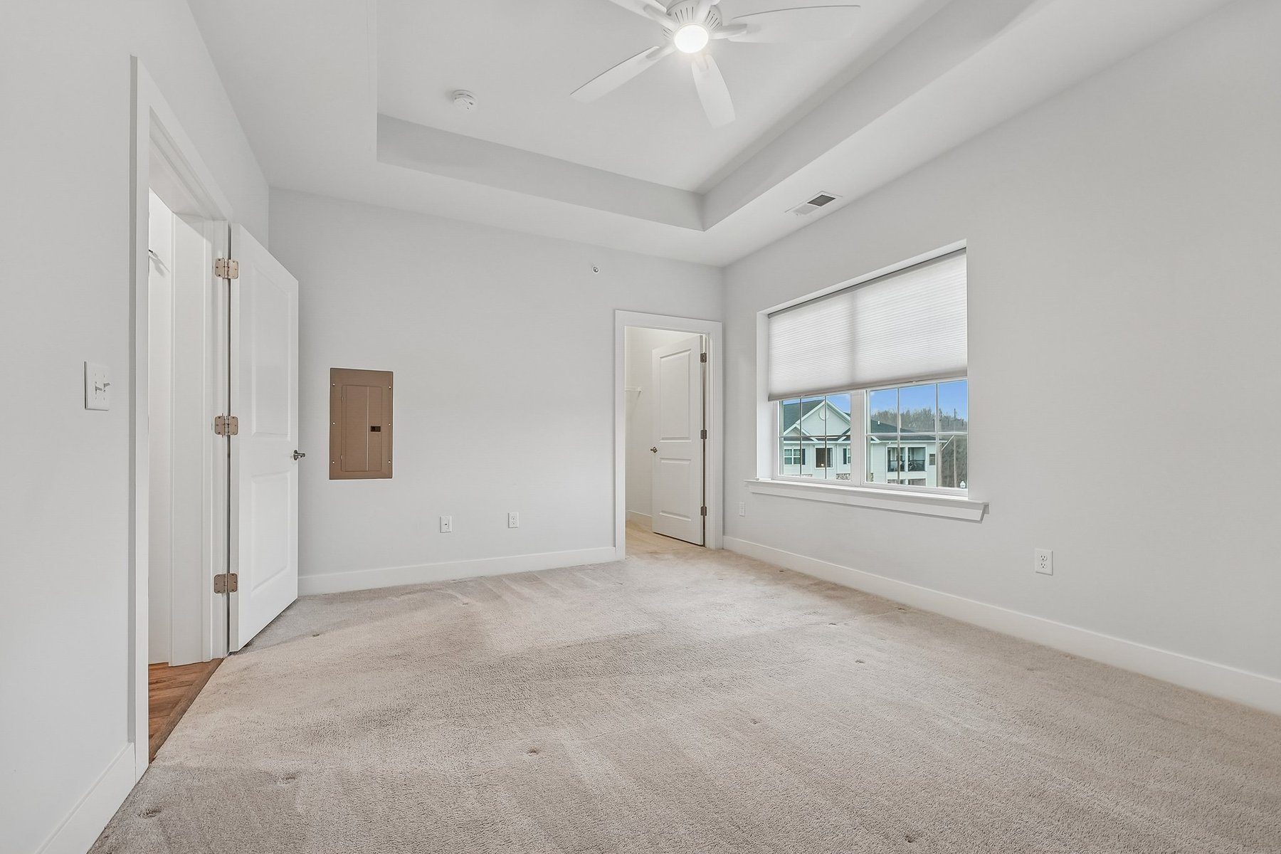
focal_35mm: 14
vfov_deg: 81.2
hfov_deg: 104.3
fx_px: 498
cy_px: 427
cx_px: 640
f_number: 7.1
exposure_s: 1/4
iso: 100
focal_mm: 14
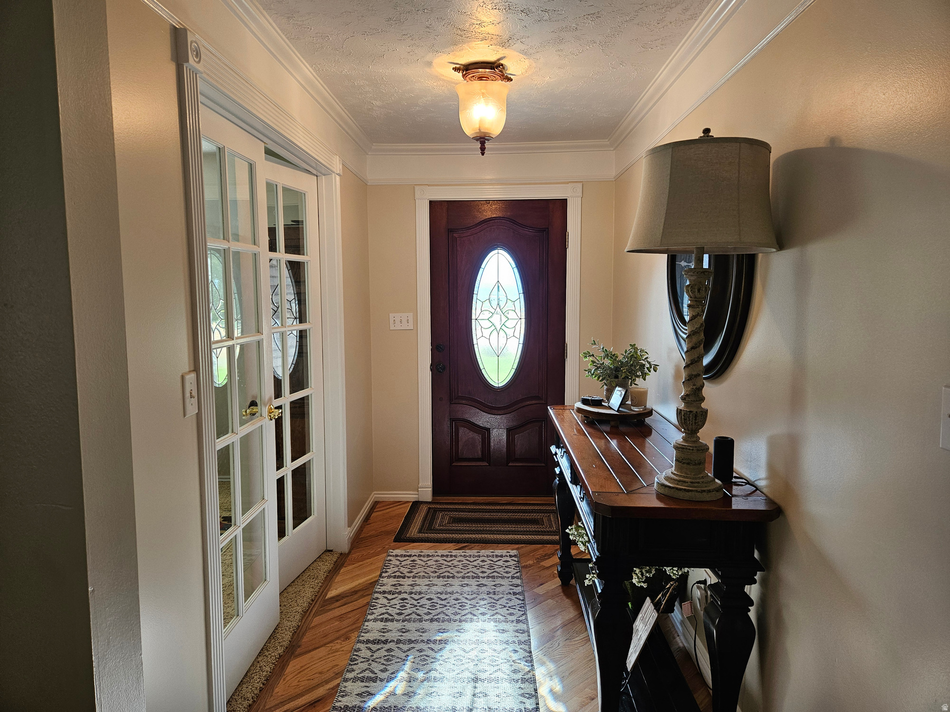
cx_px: 475
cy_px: 356
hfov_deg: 73.9
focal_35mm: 23
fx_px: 631
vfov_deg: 58.9
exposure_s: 1/120
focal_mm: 5.4
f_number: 1.8
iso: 125
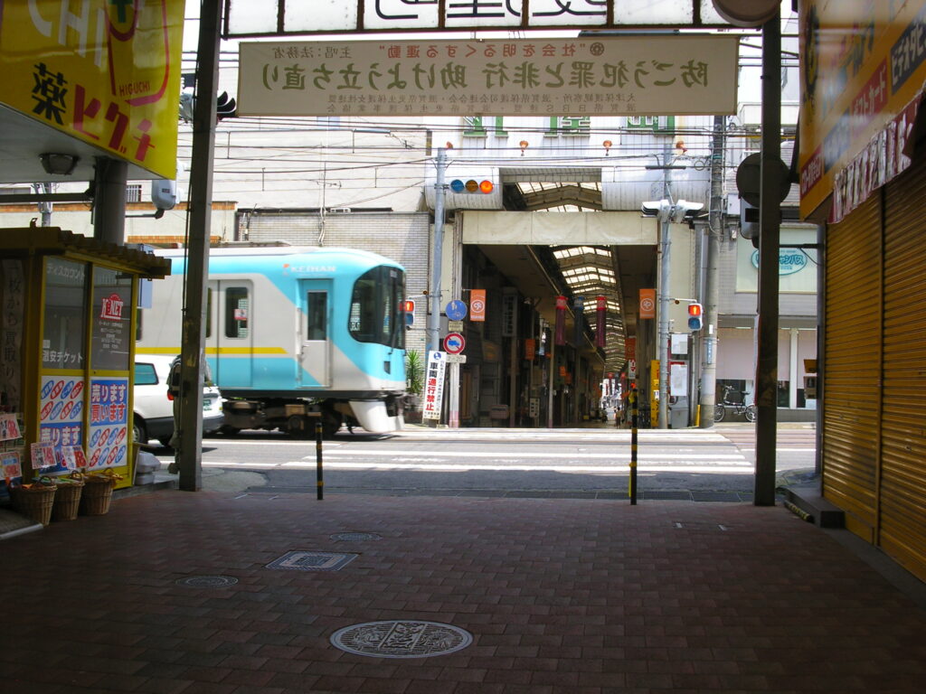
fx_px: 1017
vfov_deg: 37.7
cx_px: 463
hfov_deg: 49.0
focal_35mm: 38
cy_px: 347
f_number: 5.6
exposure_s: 1/180
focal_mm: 7.8
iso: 100
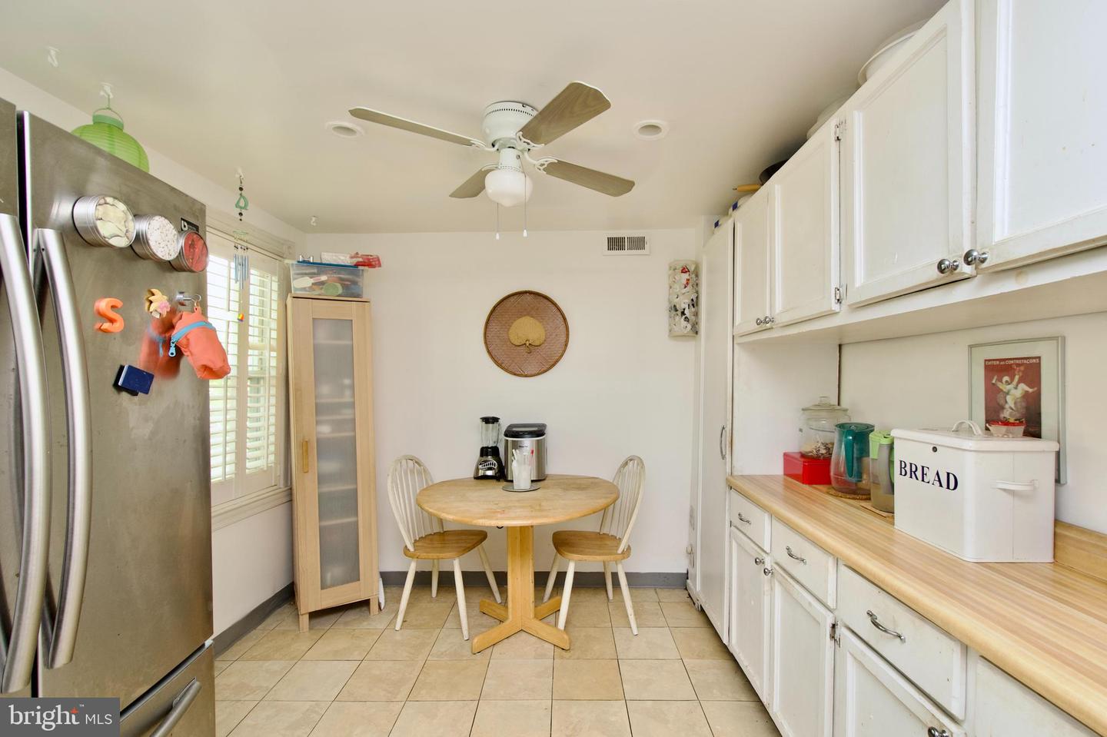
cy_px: 368
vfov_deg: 77.3
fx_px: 461
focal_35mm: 15
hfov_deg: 100.4
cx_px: 554
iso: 320
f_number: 7.1
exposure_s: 1/10
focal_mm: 10
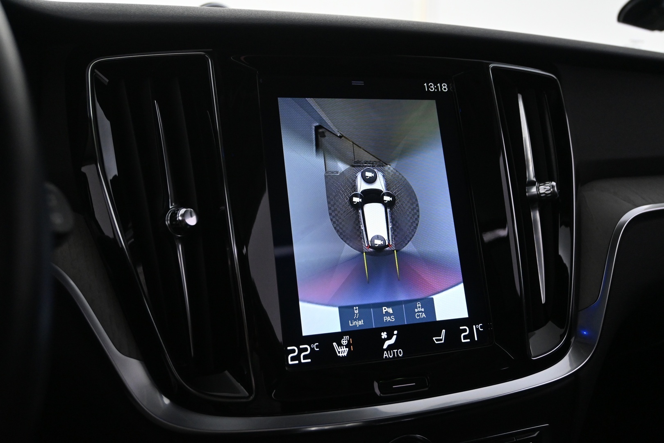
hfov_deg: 57.2
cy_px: 222
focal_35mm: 33
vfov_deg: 40.0
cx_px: 332
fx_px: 609
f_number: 4.5
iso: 2500
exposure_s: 1/80
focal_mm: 22
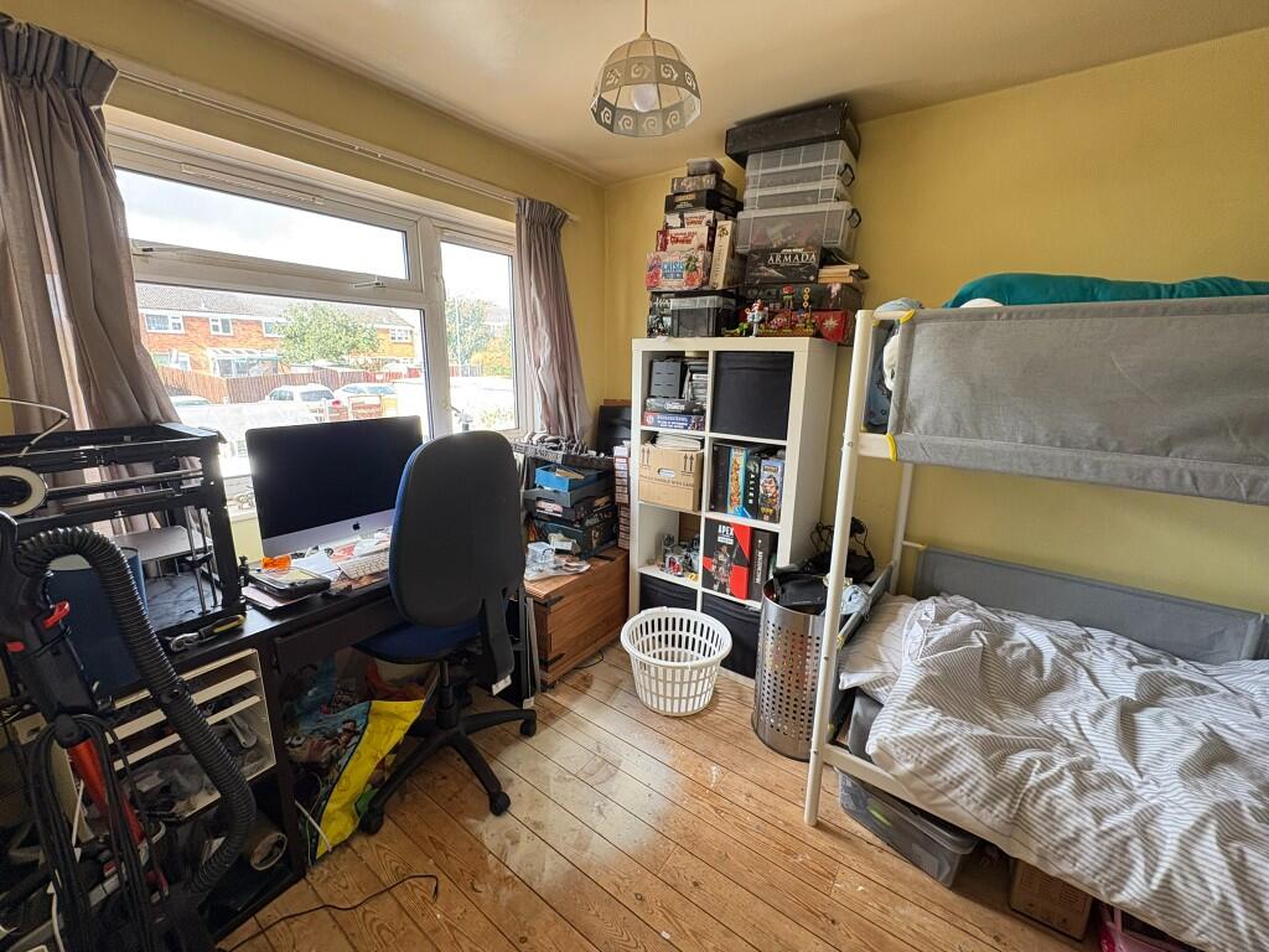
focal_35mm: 14
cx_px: 634
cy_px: 476
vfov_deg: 85.7
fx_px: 513
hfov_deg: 102.1
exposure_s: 1/99
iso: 200
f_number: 2.2
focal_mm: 2.22
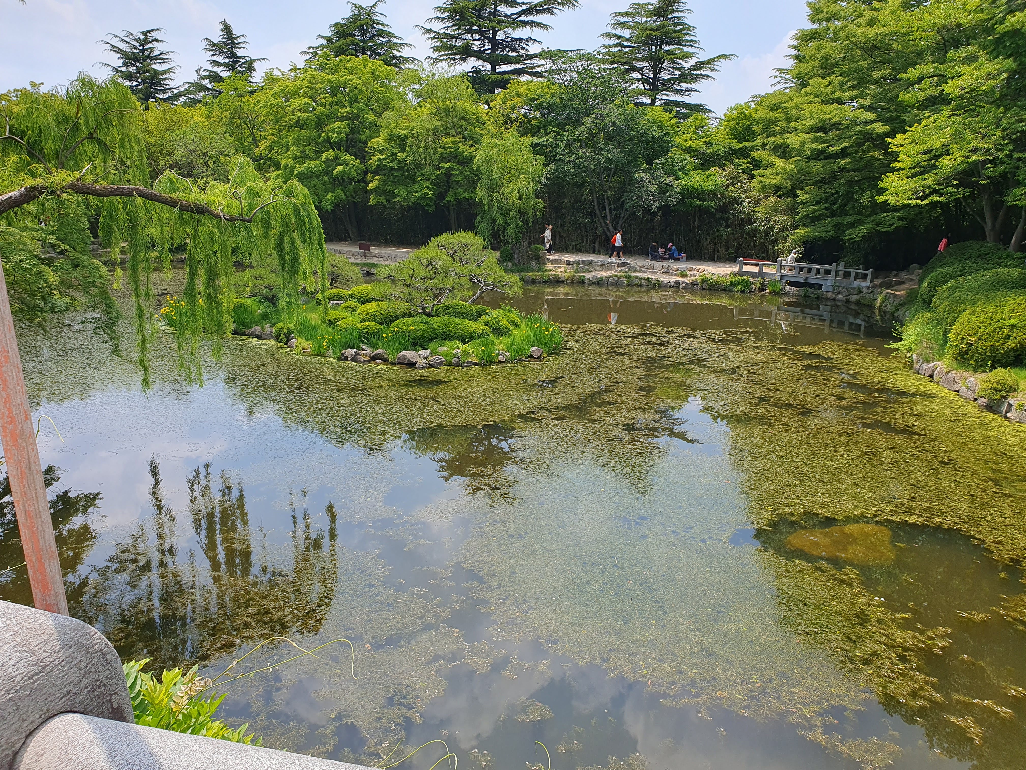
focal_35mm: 26
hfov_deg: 67.3
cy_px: 385
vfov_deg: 53.1
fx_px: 771
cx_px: 513
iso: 50
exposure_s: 1/1256
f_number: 2.4
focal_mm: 4.32
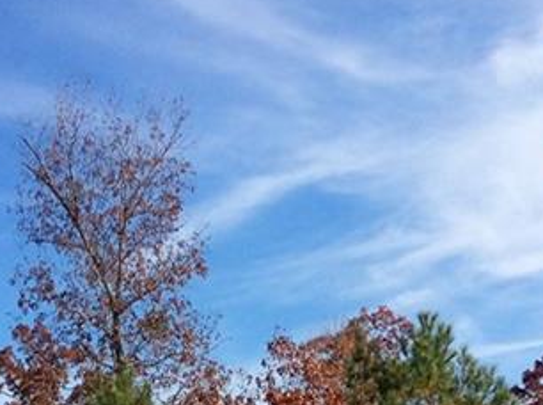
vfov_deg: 13.0
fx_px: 1675
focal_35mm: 107
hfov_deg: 18.4
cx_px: 199
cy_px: 609
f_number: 2.4
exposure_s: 1/1590
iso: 32
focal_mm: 3.3
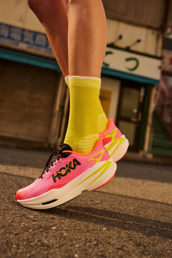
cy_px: 129
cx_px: 86
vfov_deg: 38.2
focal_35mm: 52
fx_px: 373
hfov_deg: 26.0
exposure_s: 1/10000
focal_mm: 52
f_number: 5.6
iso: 1600
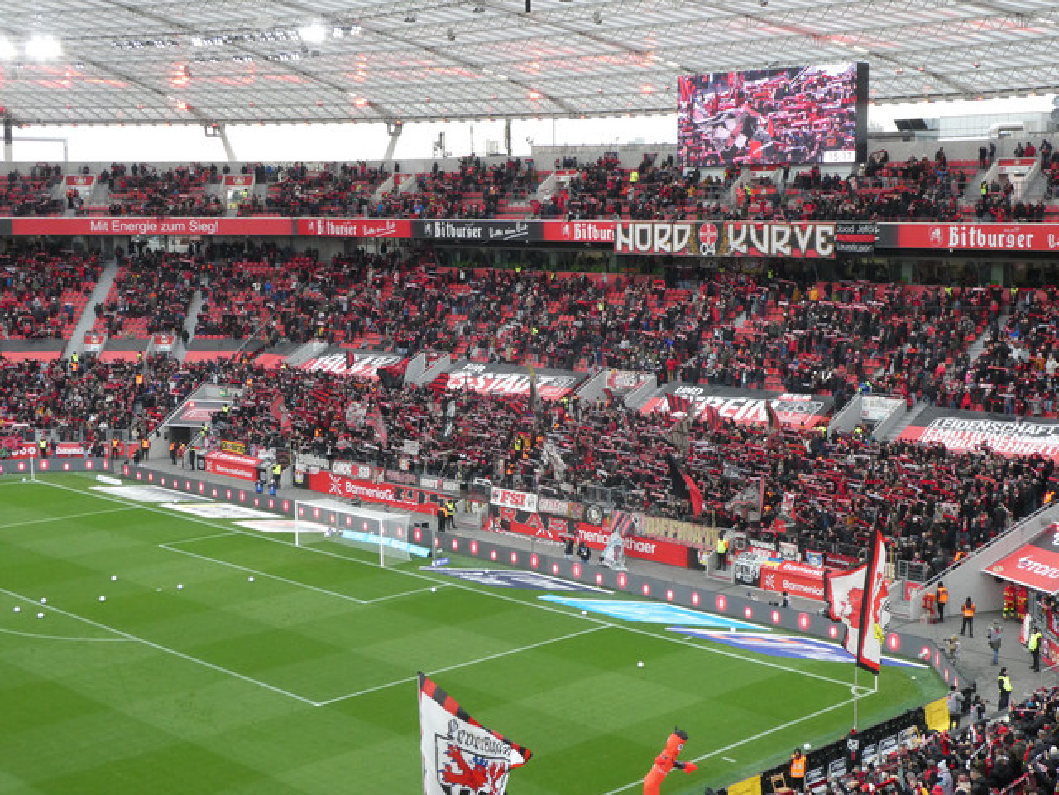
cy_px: 398
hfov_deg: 38.2
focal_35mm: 50
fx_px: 1530
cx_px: 530
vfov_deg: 29.1
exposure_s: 1/80
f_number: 4.1
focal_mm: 9
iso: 400
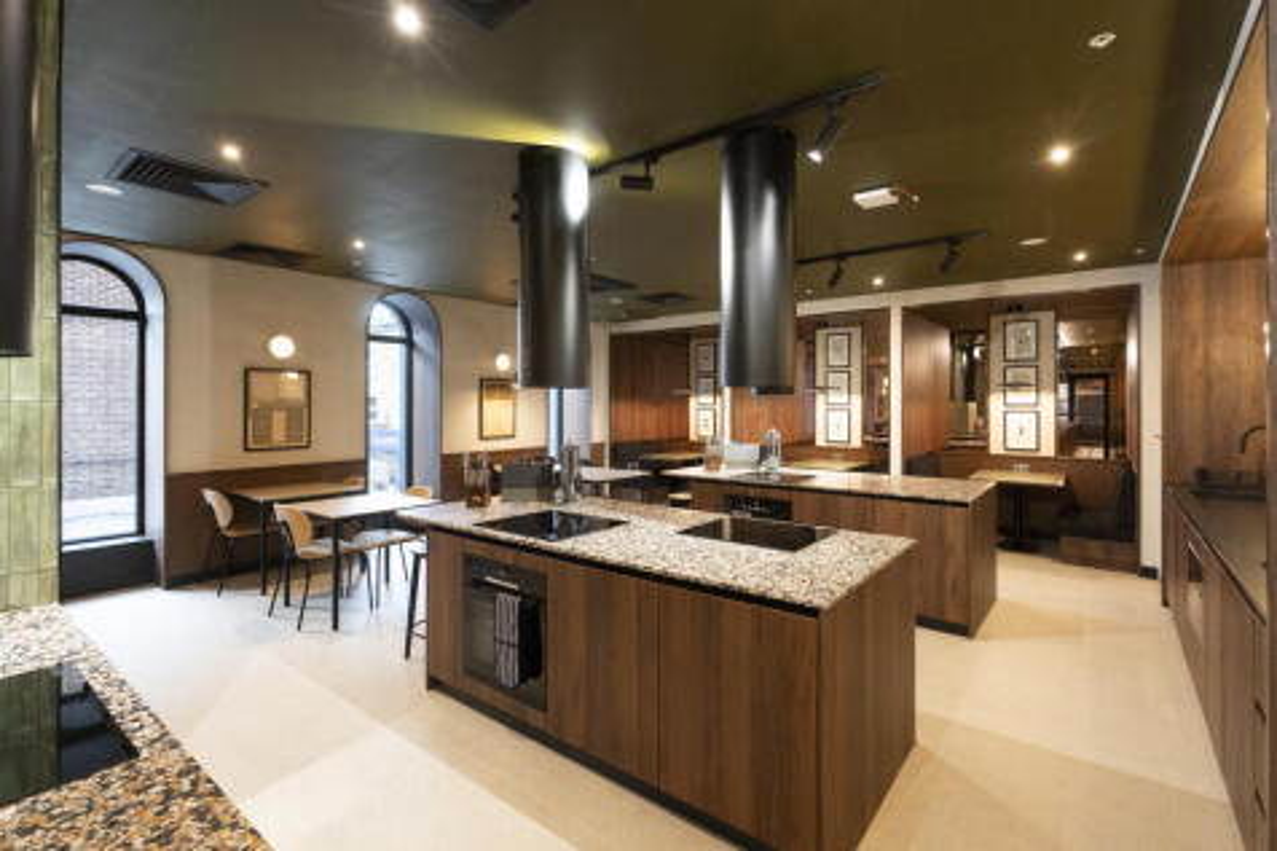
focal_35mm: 16
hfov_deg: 96.8
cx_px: 638
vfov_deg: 73.7
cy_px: 426
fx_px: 567
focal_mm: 16
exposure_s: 1/60
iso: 3200
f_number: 7.1
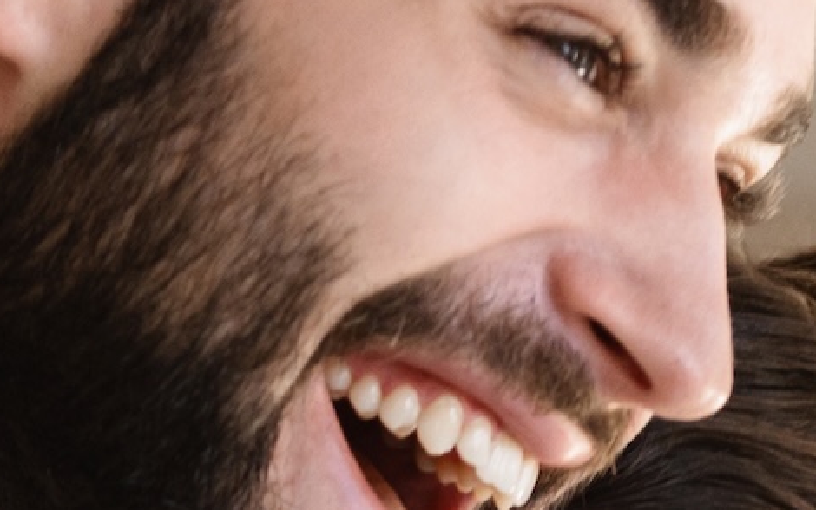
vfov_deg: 4.4
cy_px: 938
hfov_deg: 7.1
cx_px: 82
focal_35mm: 293
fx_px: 6517
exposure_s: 1/320
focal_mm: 45
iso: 640
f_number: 3.2
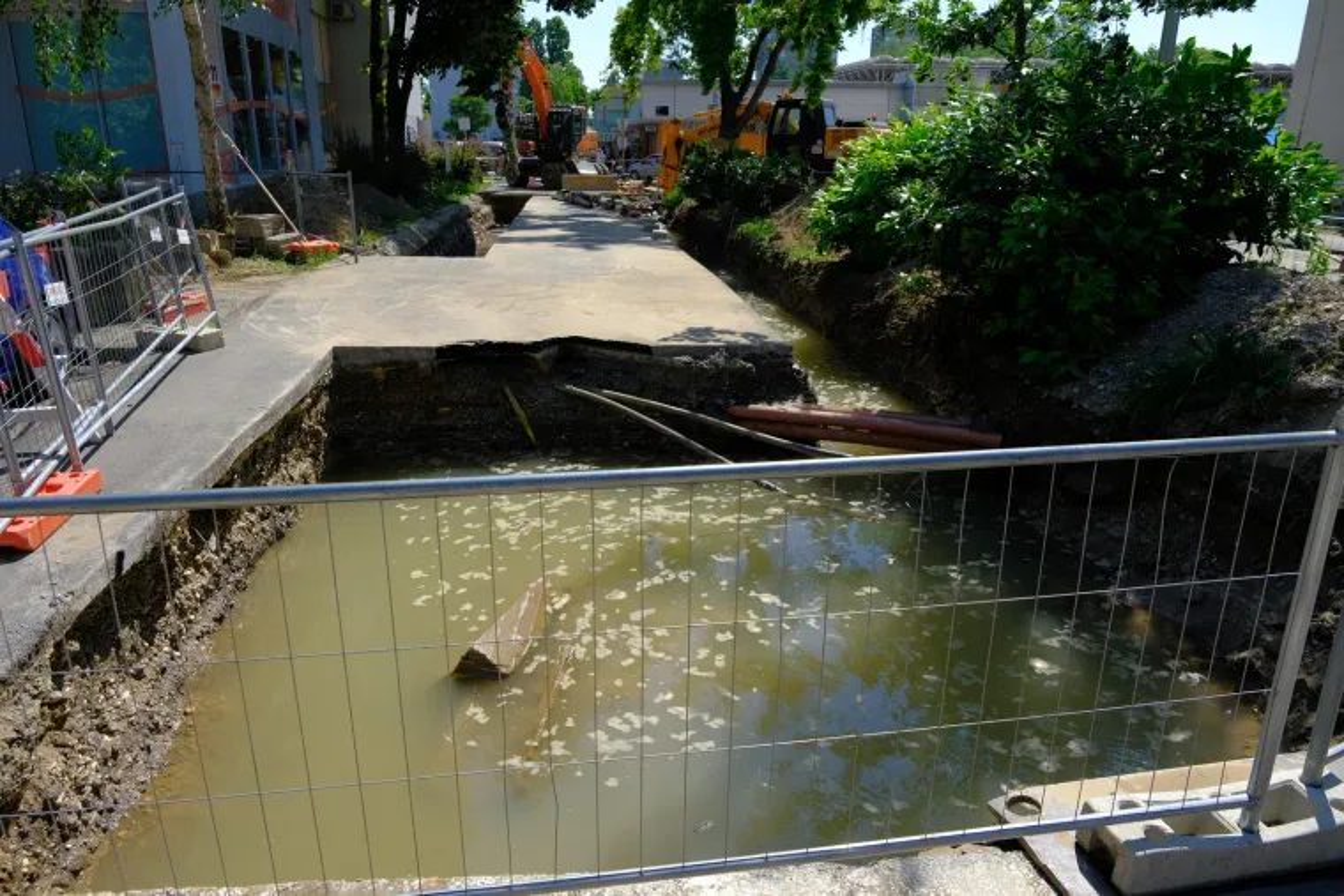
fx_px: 896
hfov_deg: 73.7
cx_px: 672
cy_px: 448
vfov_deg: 53.2
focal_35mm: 24
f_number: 4
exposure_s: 1/1250
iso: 200
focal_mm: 16
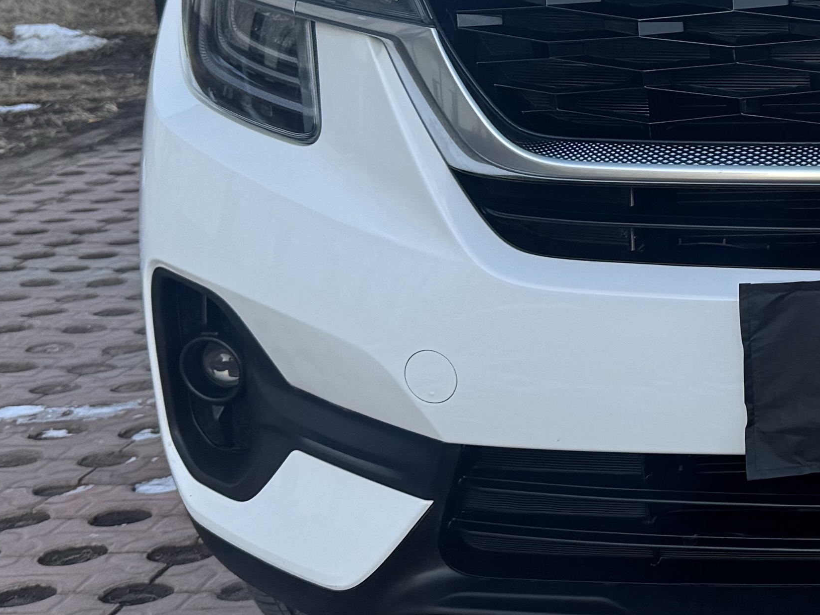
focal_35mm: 83
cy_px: 181
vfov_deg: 17.7
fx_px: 1966
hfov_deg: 21.7
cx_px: 1006
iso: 80
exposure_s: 1/739
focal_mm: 6.76
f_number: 1.78
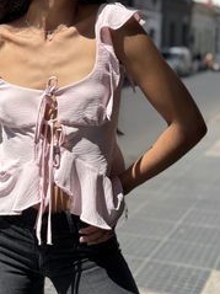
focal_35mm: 58
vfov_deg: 32.8
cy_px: 84
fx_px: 492
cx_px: 29
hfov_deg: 24.6
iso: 50
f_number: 1.6
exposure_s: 1/2538
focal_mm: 5.96
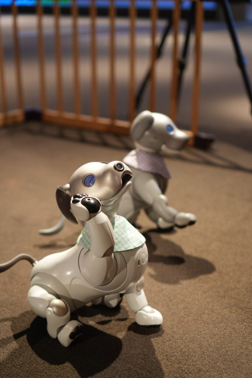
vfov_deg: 37.8
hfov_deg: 25.8
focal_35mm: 52
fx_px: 550
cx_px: 126
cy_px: 189
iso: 400
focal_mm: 35
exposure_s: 1/100
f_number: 2
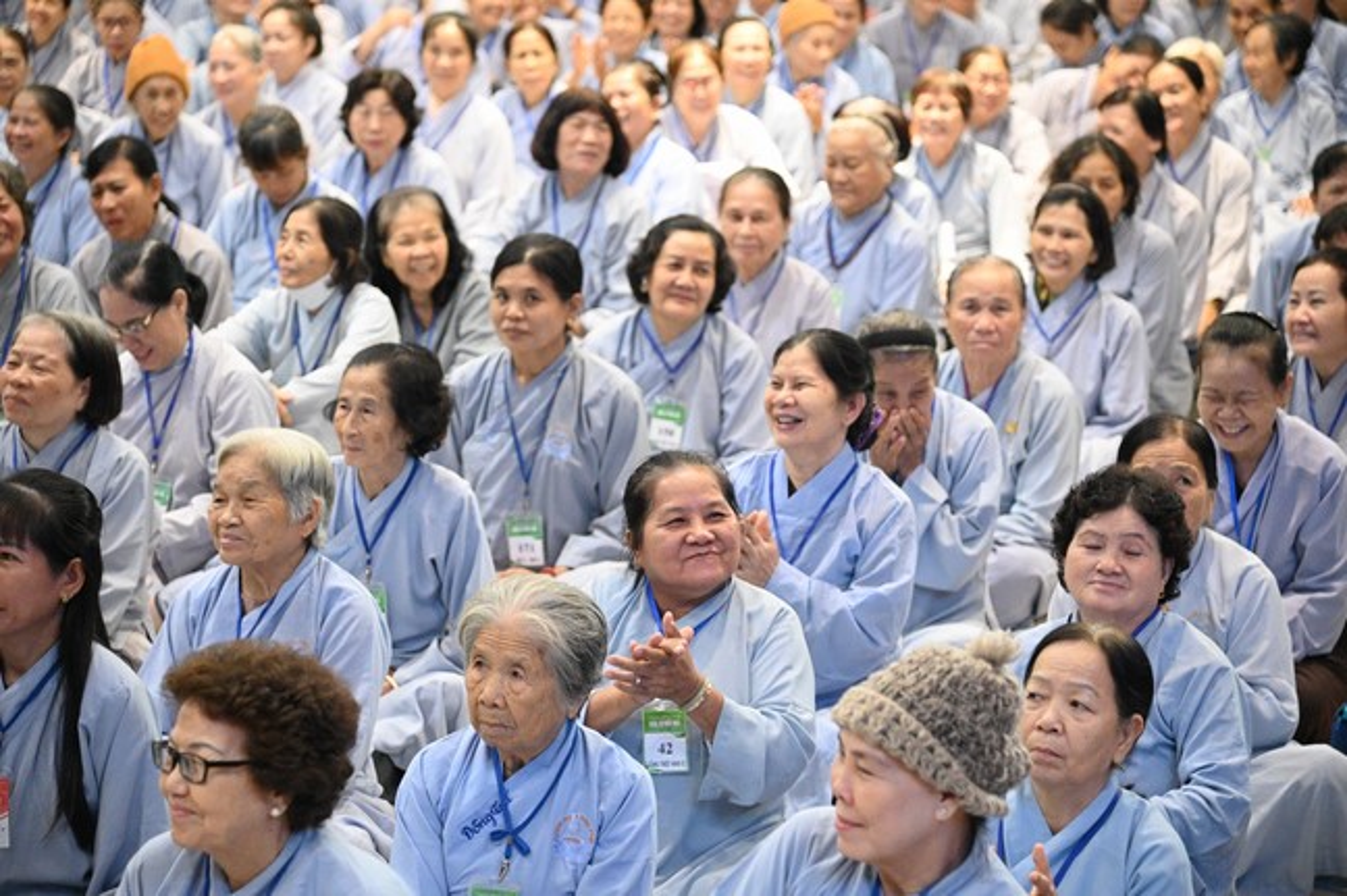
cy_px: 448
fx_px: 3739
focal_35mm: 100
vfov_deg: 13.7
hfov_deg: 20.4
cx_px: 674
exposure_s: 1/250
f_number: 4
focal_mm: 100
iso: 12800
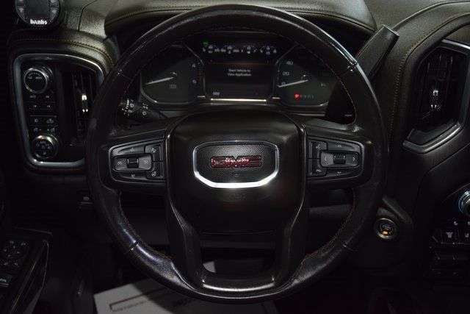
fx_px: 529
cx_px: 235
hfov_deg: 47.9
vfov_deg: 33.0
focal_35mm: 40
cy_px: 157
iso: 720
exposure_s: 1/25
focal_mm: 27
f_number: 3.8
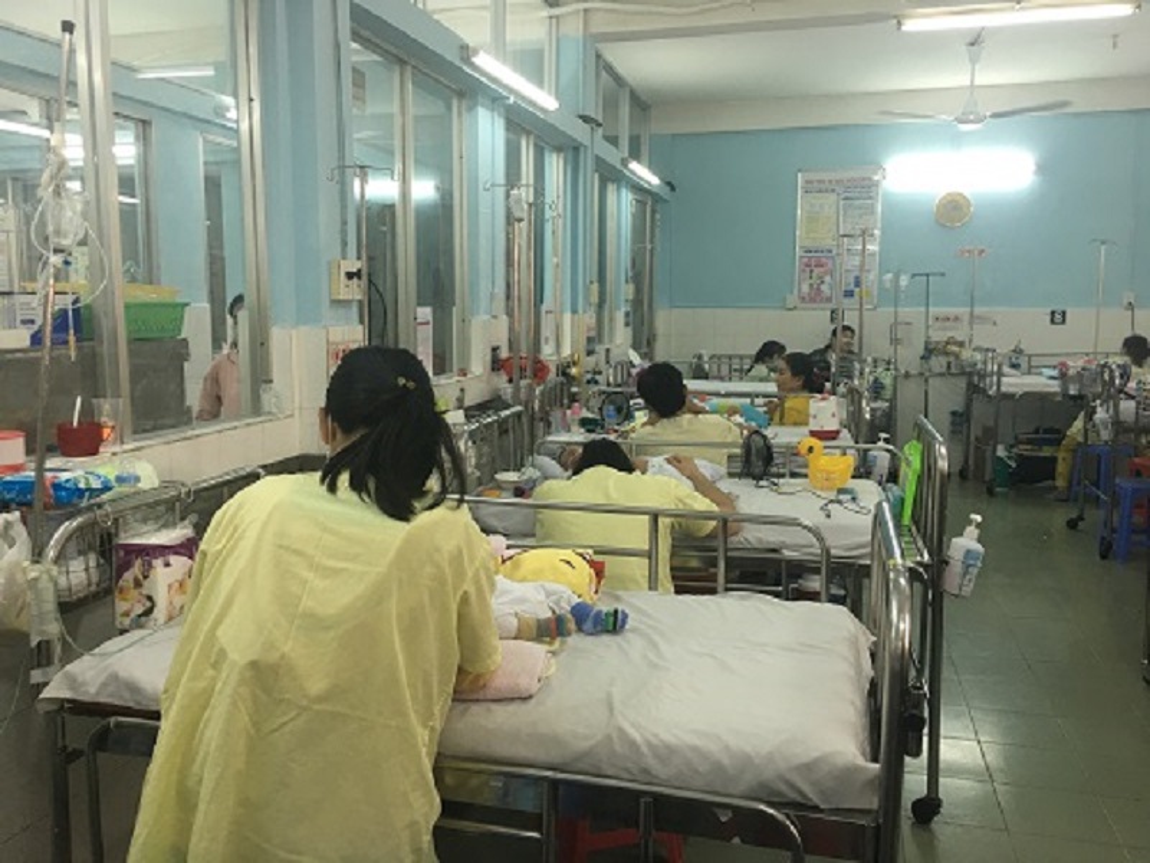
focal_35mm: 29
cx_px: 575
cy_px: 432
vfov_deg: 48.2
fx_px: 963
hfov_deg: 61.7
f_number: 2.2
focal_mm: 4.15
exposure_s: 1/17
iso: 32
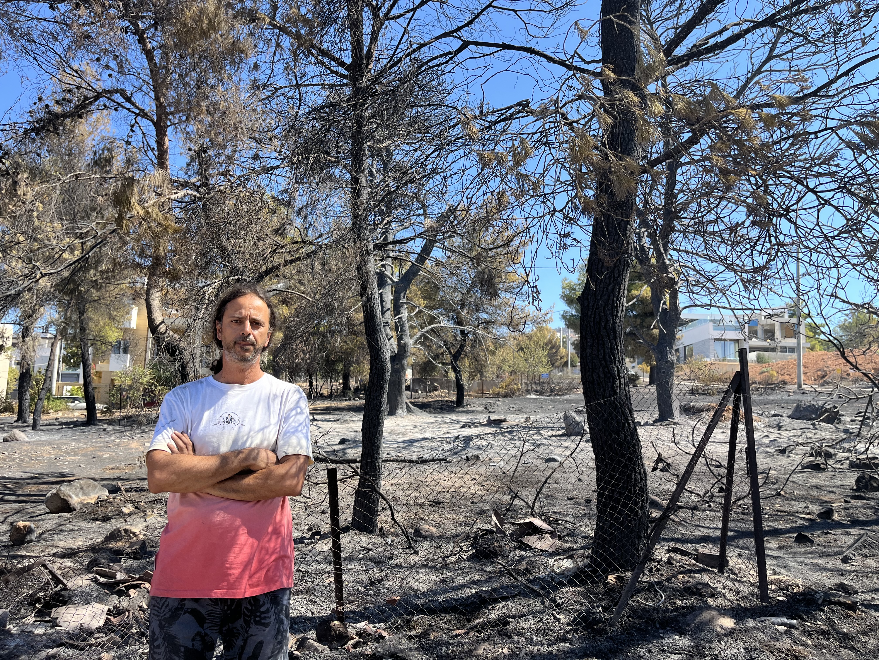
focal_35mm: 26
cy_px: 330
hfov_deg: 67.3
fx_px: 660
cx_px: 440
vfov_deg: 53.1
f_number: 1.6
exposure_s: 1/1212
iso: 50
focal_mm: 5.1
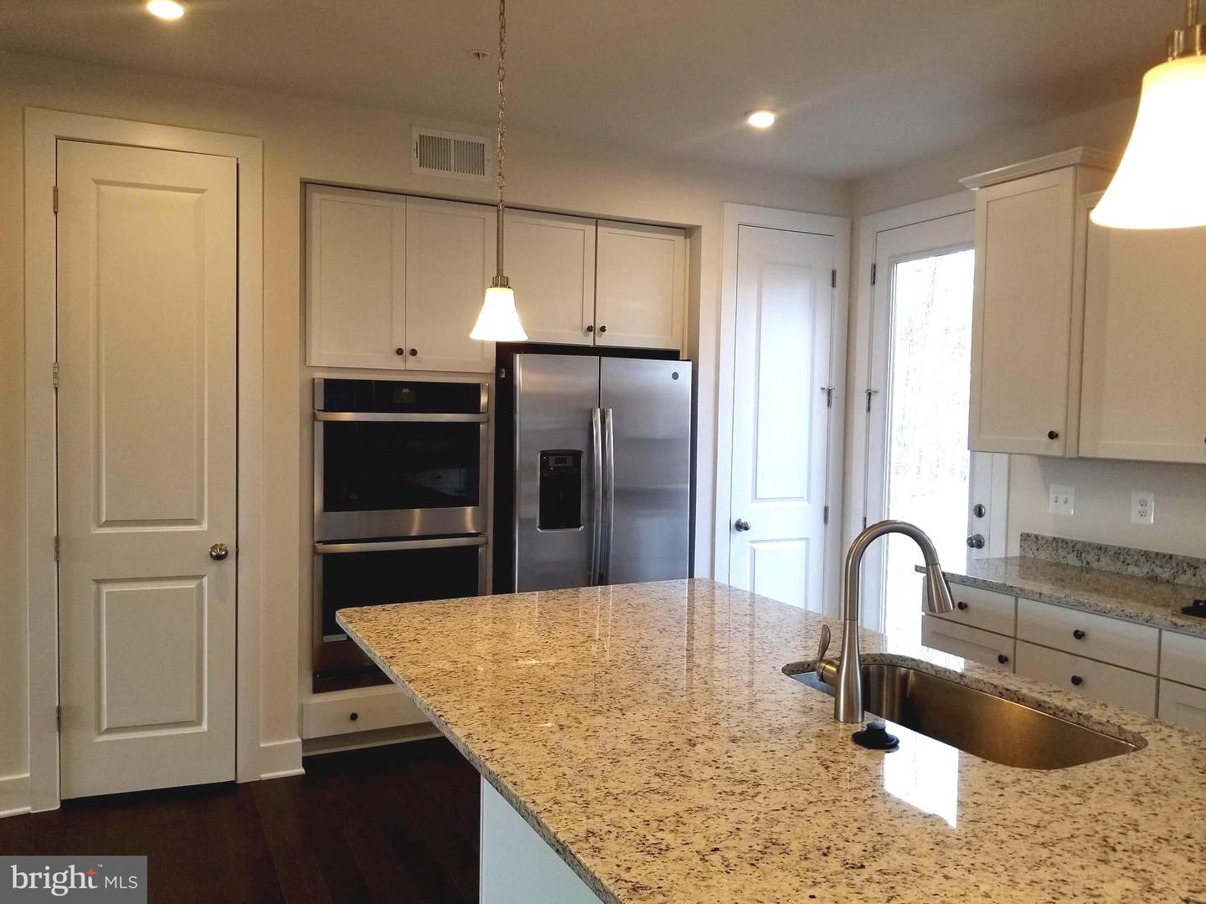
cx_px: 603
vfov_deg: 53.1
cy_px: 452
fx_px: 906
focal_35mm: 26
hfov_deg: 67.3
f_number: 1.7
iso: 100
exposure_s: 1/120
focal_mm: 4.3
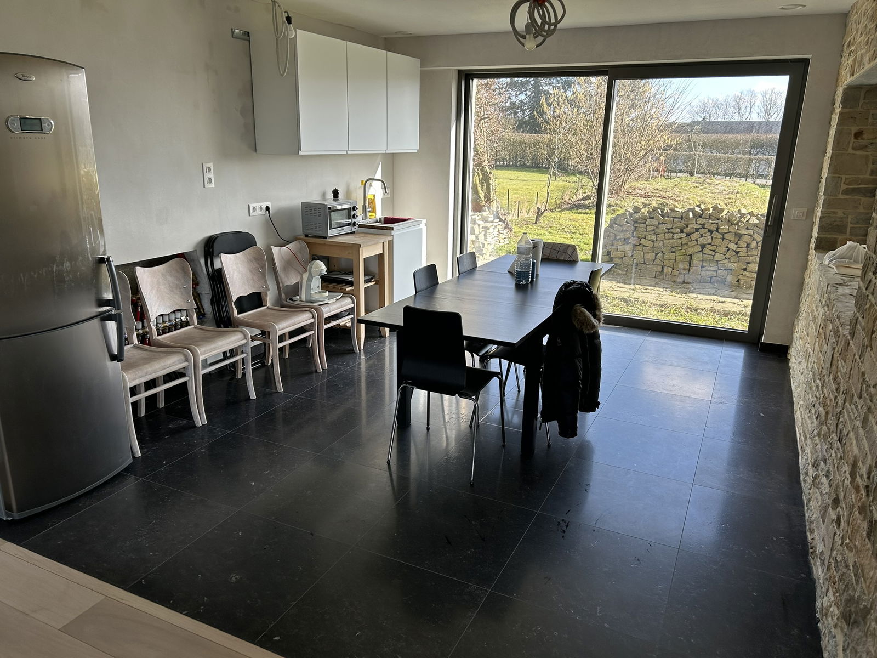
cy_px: 329
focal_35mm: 26
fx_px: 659
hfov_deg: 67.3
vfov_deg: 53.1
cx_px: 438
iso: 40
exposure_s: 1/248
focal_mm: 5.7
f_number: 1.5
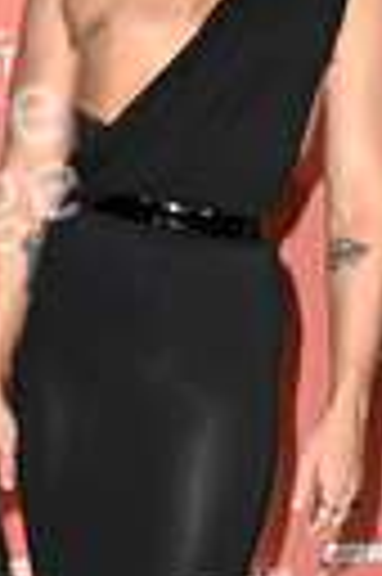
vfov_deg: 15.6
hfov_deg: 10.3
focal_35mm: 131
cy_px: 418
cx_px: -22
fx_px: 2091
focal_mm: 42
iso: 640
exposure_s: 1/160
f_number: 5.6
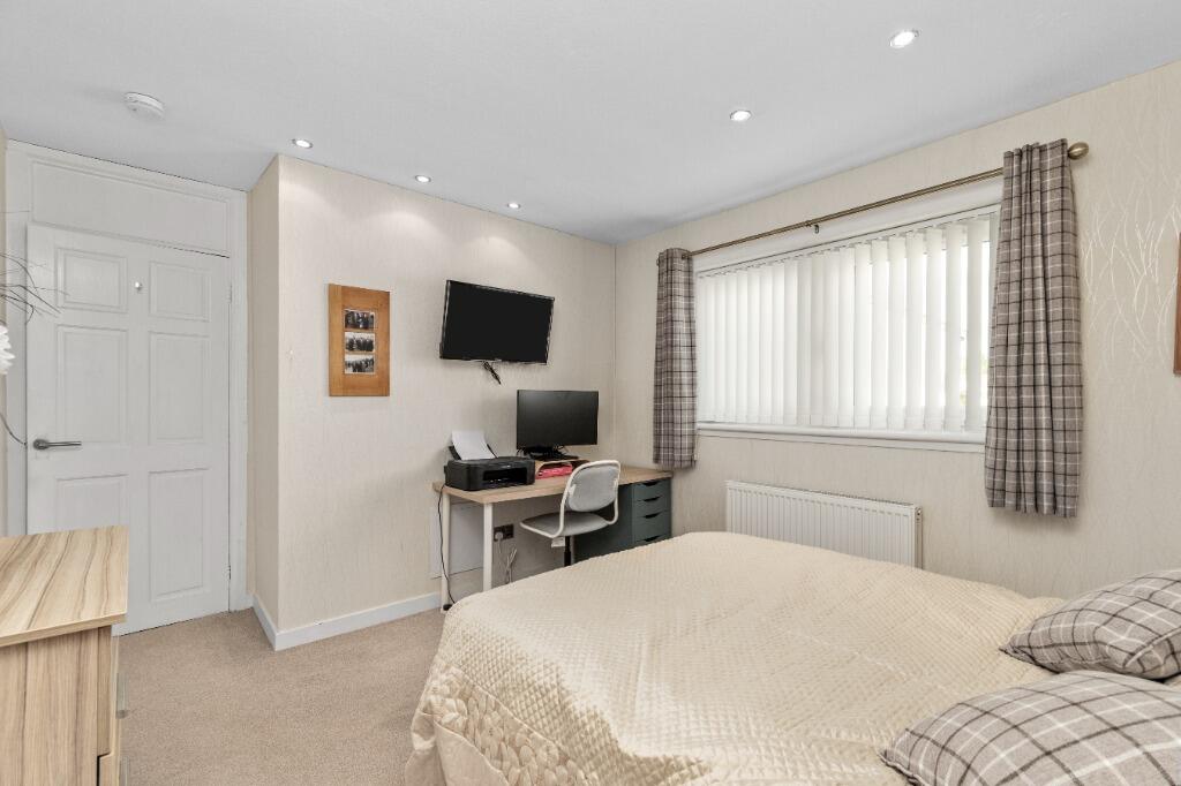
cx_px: 590
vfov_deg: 77.3
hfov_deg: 100.4
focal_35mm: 15
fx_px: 492
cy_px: 393
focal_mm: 10
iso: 250
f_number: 8
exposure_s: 1/10
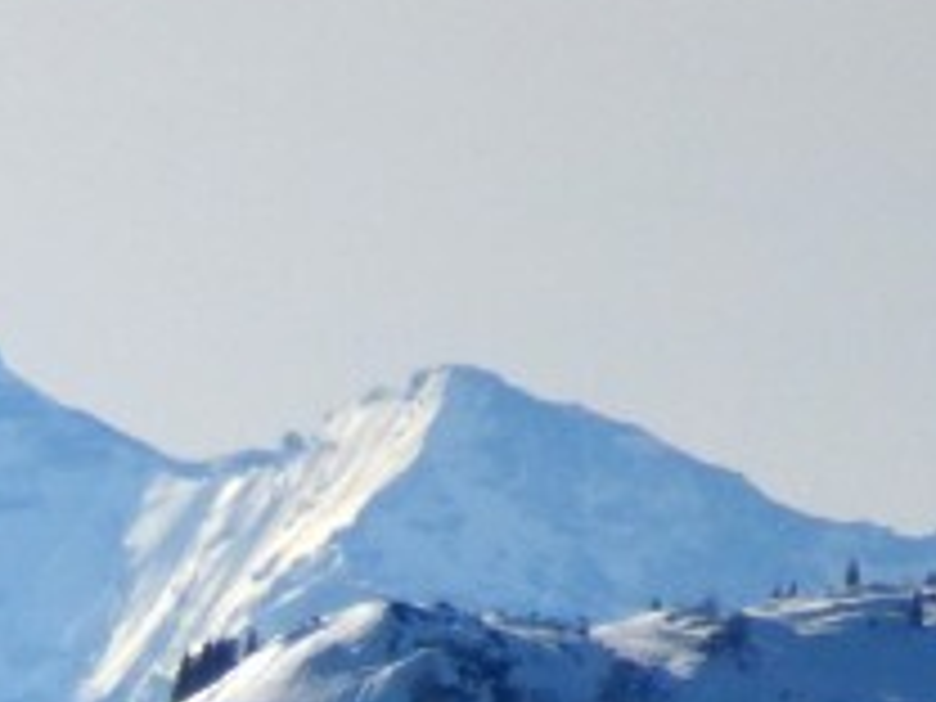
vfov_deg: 0.4
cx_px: -698
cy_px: 868
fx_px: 95936
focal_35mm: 3548
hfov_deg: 0.6
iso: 80
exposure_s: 1/640
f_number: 6.4
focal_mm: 123
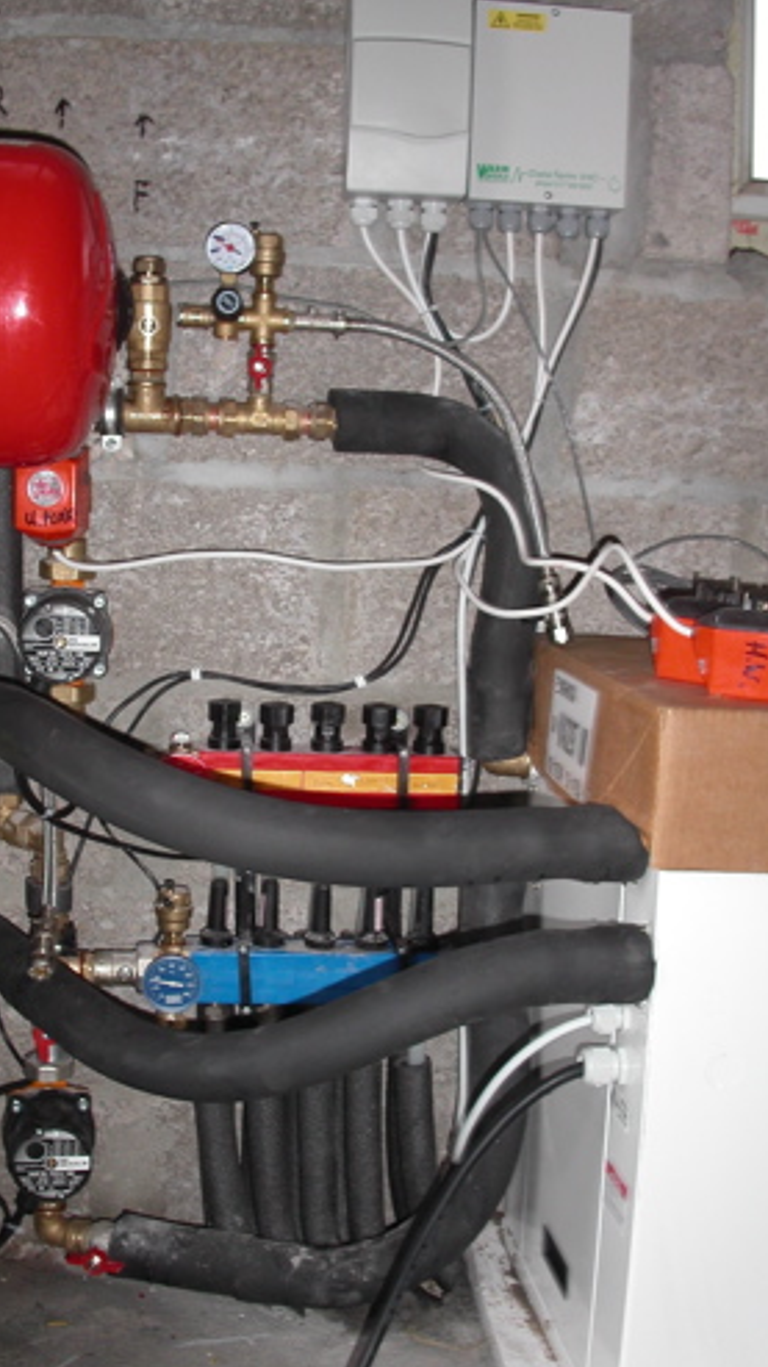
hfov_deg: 28.2
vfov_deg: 48.4
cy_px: 690
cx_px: 293
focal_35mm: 42
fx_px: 1522
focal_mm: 7.8
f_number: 2.8
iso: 100
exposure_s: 1/30
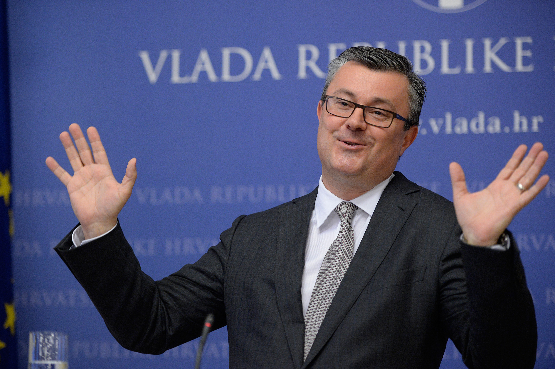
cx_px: 278
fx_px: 1880
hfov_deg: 16.8
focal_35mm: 122
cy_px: 184
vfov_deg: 11.2
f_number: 2.8
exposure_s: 1/400
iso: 3200
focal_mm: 122
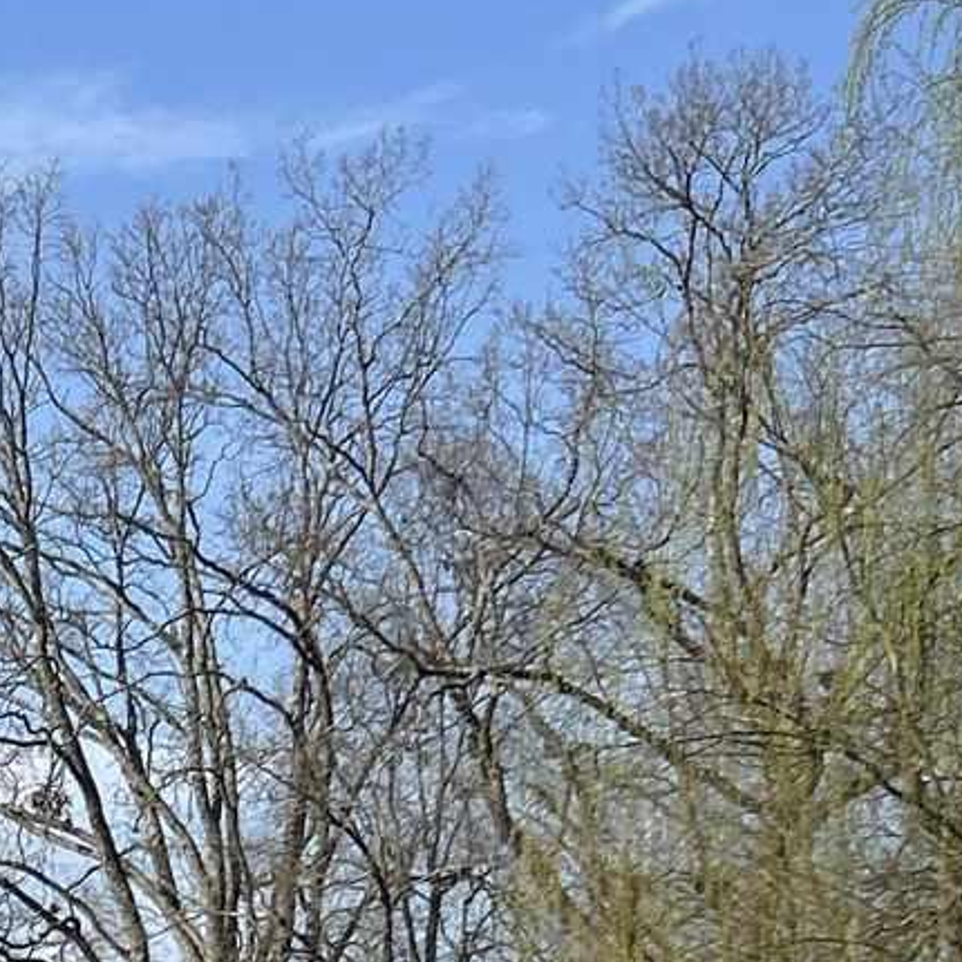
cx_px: -333
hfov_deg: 13.6
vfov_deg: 13.0
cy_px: 1660
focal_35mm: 123
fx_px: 3867
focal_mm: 5.7
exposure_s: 1/3704
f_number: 1.5
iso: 50
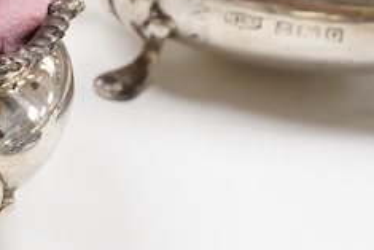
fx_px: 2235
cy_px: -14
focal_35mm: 215
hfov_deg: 9.3
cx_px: -177
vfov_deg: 6.4
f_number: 14
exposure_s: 1/100
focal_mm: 30
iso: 2500
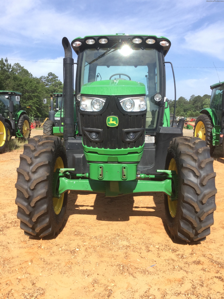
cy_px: 150
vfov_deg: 58.4
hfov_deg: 45.4
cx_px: 112
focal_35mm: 31
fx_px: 267
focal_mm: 3.3
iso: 25
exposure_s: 1/679
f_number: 2.4
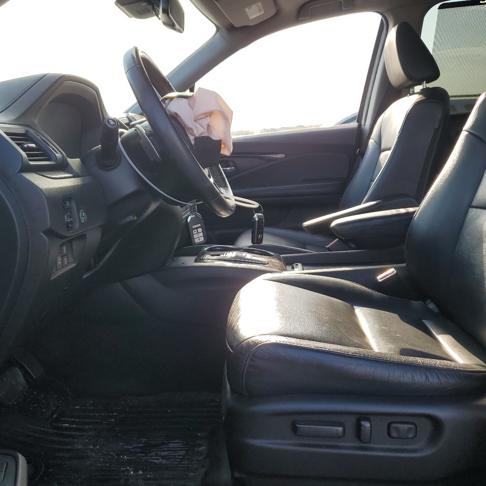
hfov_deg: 52.5
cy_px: 242
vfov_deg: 52.5
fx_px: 492
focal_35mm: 31
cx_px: 222
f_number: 1.5
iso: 50
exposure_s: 1/714
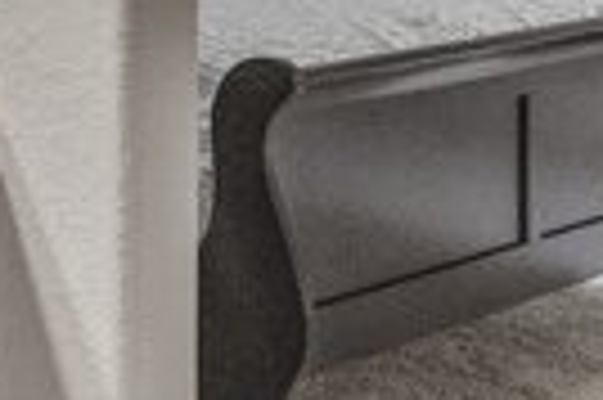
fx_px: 1121
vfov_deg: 17.7
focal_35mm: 67
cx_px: -711
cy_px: -240
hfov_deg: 17.1
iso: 1000
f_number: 6.3
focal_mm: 14
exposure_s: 1/80
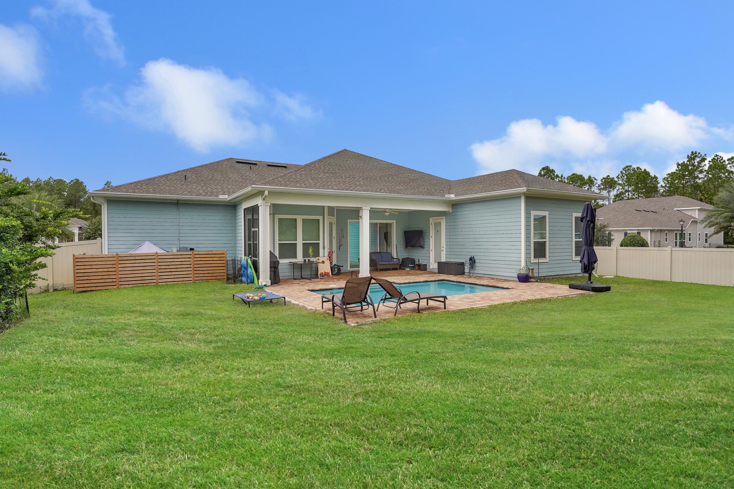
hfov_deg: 90.0
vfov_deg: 67.4
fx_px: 367
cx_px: 367
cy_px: 244
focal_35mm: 18
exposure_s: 1/160
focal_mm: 18
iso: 100
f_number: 8
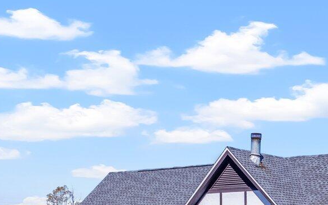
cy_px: 256
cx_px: 256
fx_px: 706
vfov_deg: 15.8
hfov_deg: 25.7
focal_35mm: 79
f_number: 2.8
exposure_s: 1/4000
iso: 100
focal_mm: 8.38
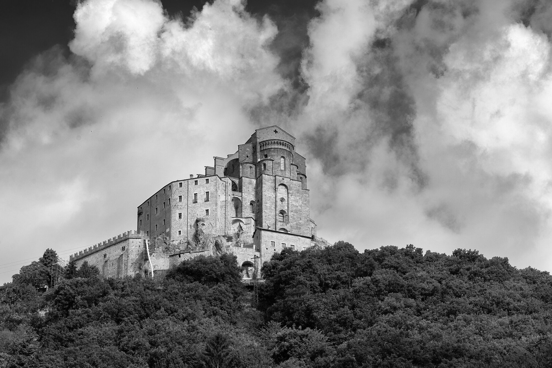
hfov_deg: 20.4
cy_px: 184
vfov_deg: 13.7
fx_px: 1532
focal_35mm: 100
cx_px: 276
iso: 100
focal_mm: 100
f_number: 7.1
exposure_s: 1/500
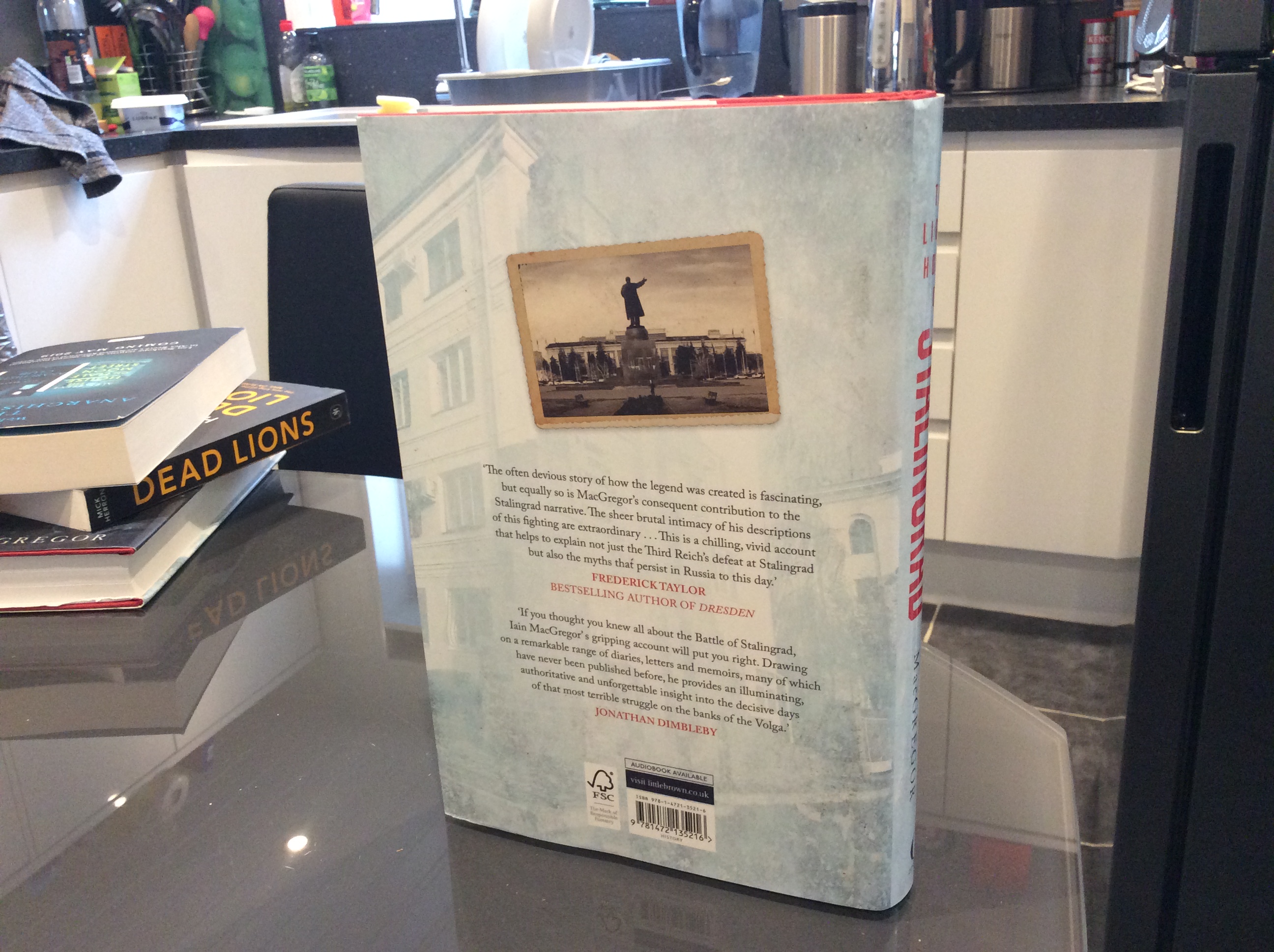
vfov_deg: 44.1
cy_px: 476
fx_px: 1176
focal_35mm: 32
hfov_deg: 56.9
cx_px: 637
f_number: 2.4
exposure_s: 1/25
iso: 160
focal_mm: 3.3
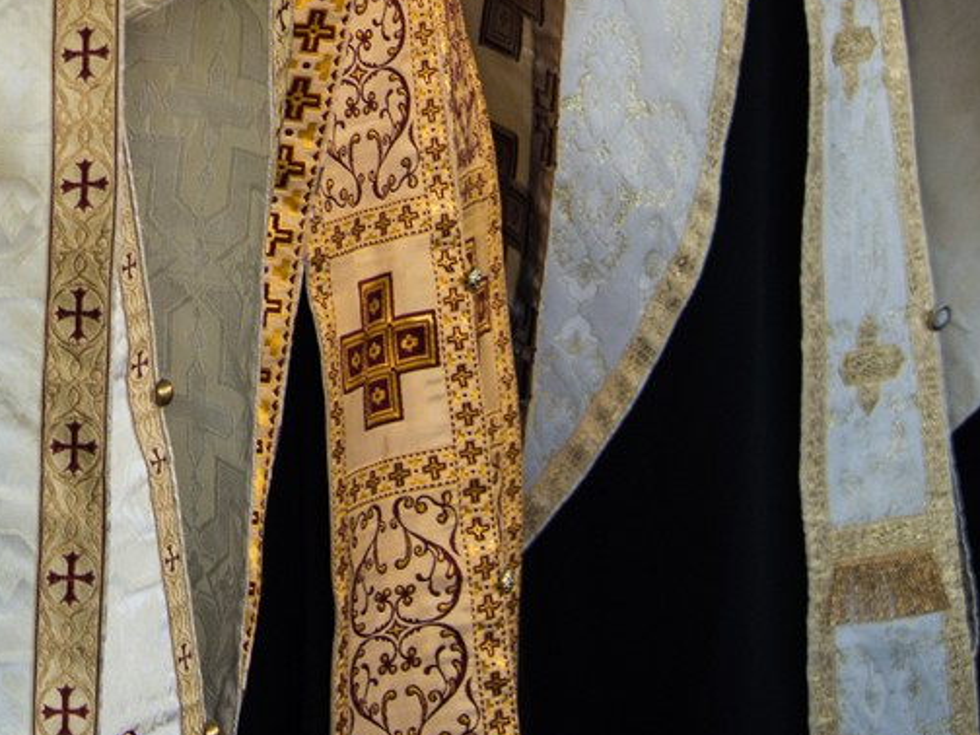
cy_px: -296
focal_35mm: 285
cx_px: -49
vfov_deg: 5.2
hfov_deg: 6.9
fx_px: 8069
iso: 560
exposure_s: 1/60
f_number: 5
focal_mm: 78
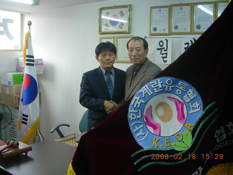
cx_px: 116
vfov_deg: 37.7
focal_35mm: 38
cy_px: 88
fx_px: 256
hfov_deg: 49.0
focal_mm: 7.8
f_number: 2.8
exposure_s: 1/32
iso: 74
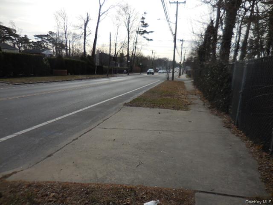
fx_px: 197
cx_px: 136
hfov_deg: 69.4
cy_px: 102
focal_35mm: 25
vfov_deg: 54.9
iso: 125
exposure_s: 1/1600
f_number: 3.3
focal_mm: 4.5
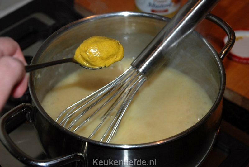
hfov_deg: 27.0
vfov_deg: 18.2
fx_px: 520
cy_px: 84
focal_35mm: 75
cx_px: 124
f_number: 5
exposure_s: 1/60
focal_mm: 50
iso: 160
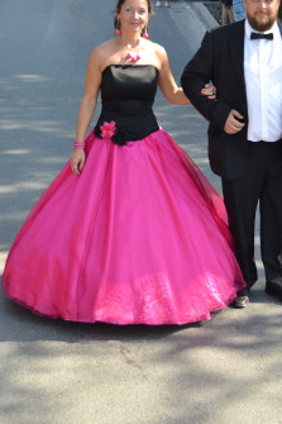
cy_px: 129
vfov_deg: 23.5
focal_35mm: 86
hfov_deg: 15.8
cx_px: 185
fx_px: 1011
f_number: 5.6
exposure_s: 1/125
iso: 110
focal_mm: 40
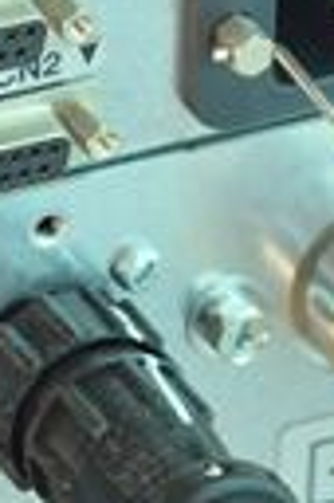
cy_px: 255
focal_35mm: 878
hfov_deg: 1.6
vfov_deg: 2.4
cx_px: 303
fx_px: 12251
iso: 1250
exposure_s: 1/125
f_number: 6.3
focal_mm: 150
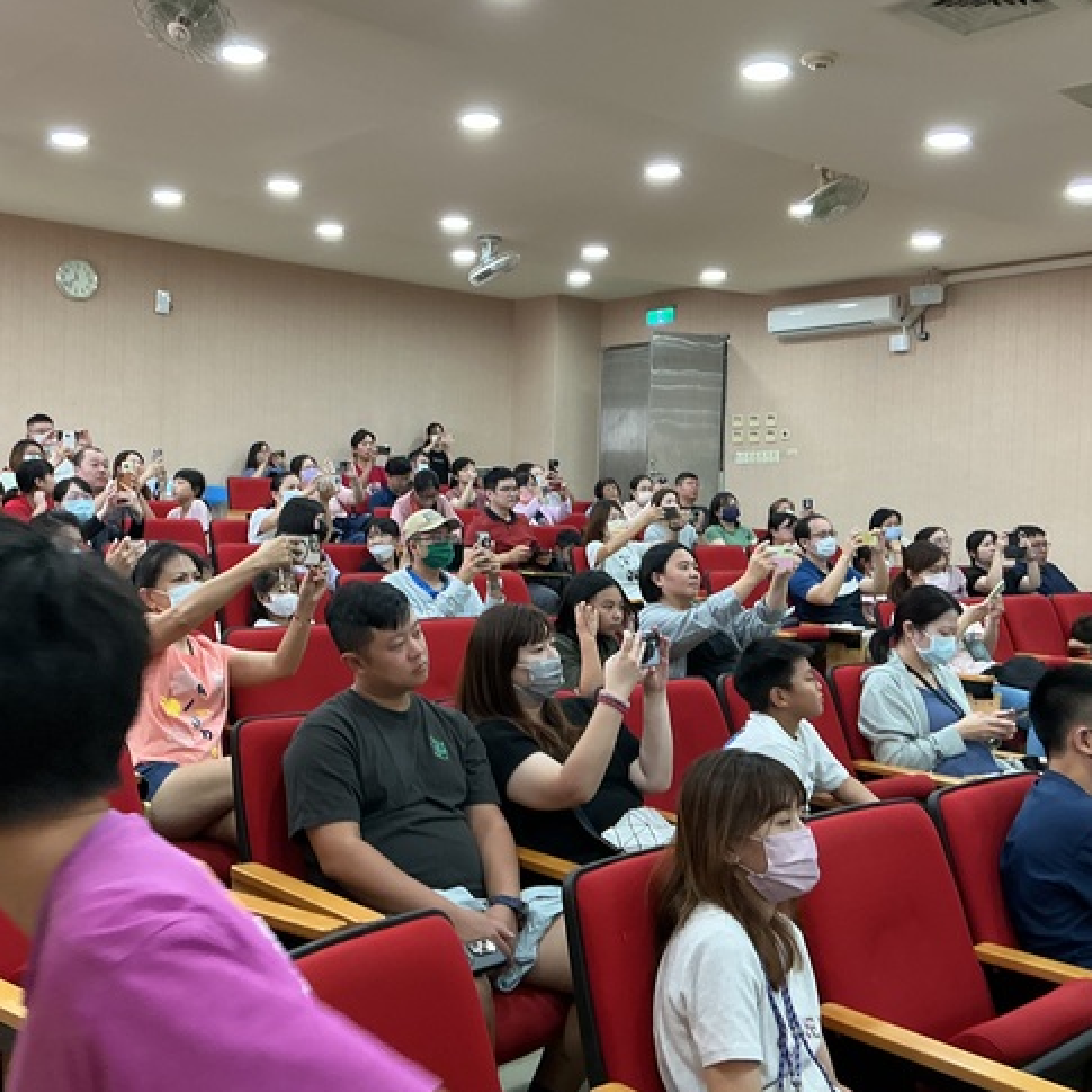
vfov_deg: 44.9
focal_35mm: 37
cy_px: 528
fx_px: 1321
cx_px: 464
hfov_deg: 44.8
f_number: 1.8
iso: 125
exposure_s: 1/60
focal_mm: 3
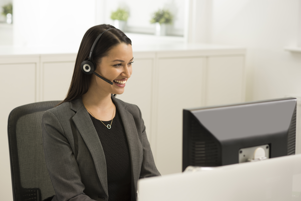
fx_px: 711
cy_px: 100
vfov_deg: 16.1
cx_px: 150
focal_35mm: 85
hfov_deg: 23.9
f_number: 4
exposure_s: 1/200
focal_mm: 85
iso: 320
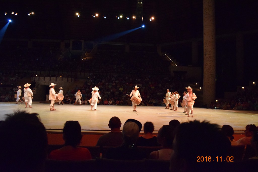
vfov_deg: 47.9
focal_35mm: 27
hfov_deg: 67.4
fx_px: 193
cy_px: 86
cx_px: 129
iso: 6400
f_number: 3.5
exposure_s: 1/60
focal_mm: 18
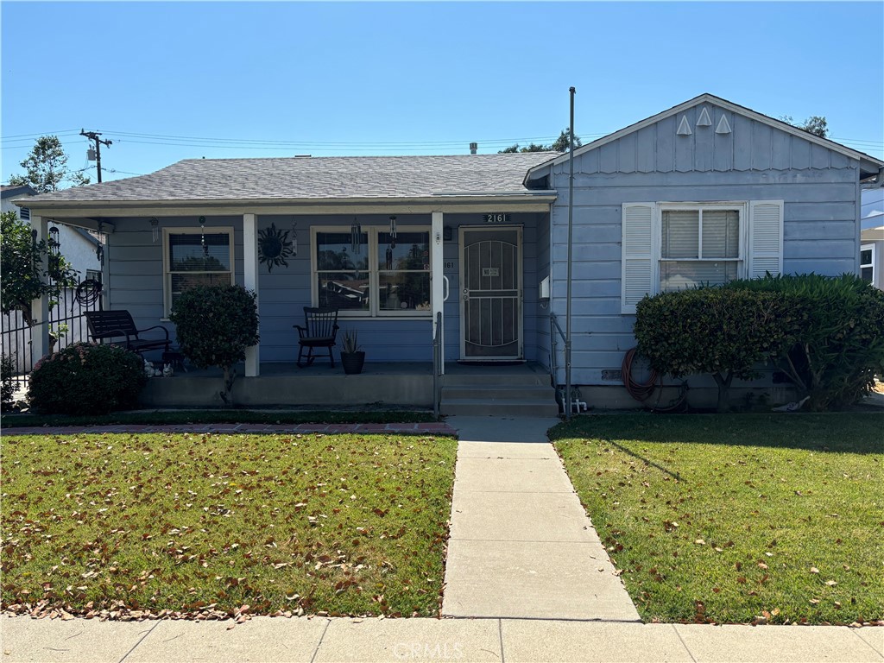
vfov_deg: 53.1
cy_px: 332
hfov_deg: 67.3
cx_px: 442
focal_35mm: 26
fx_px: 664
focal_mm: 5.96
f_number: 1.6
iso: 50
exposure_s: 1/3021
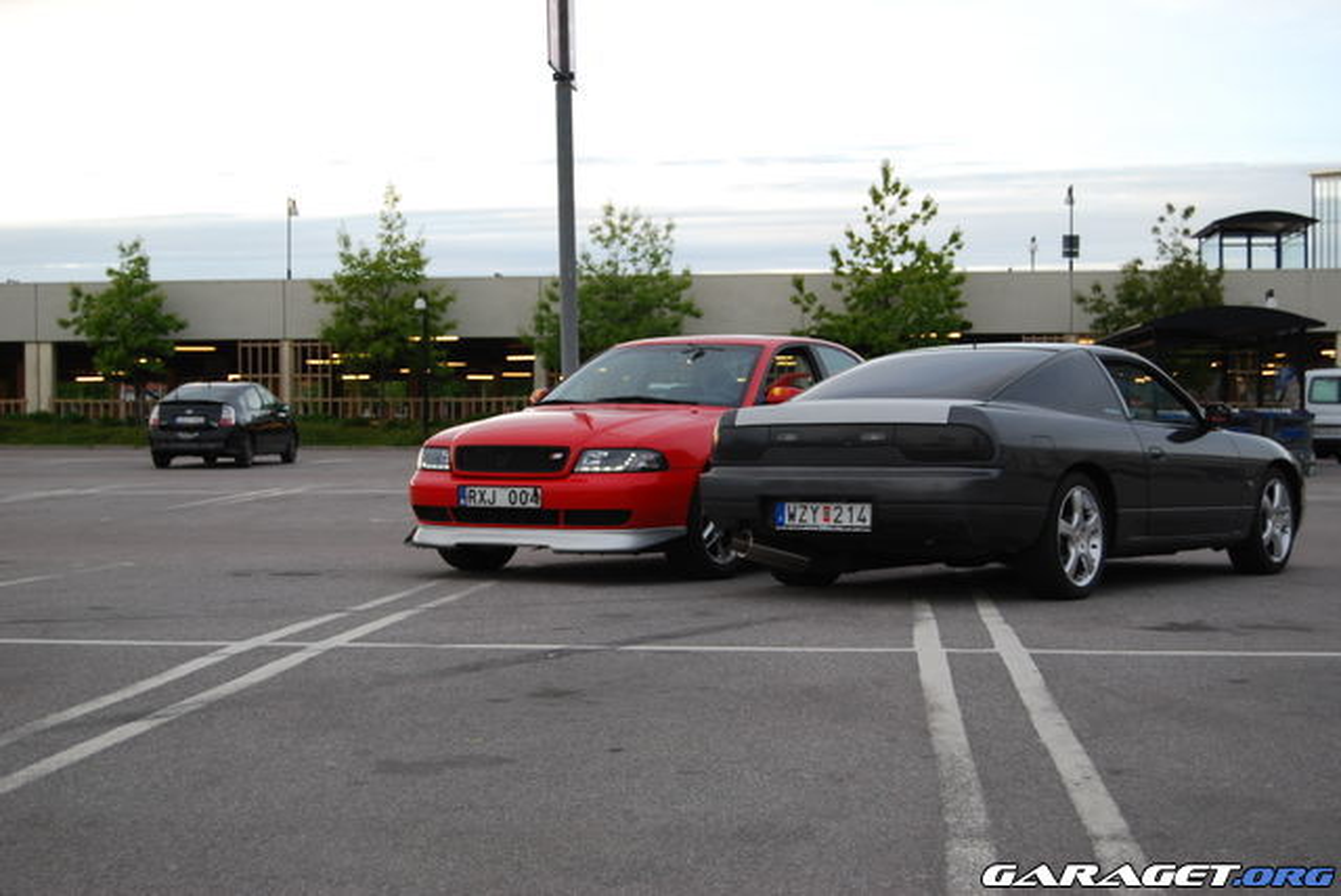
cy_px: 448
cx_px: 670
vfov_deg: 23.8
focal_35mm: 57
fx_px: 2125
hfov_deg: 35.0
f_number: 4.8
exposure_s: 1/100
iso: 200
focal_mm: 38
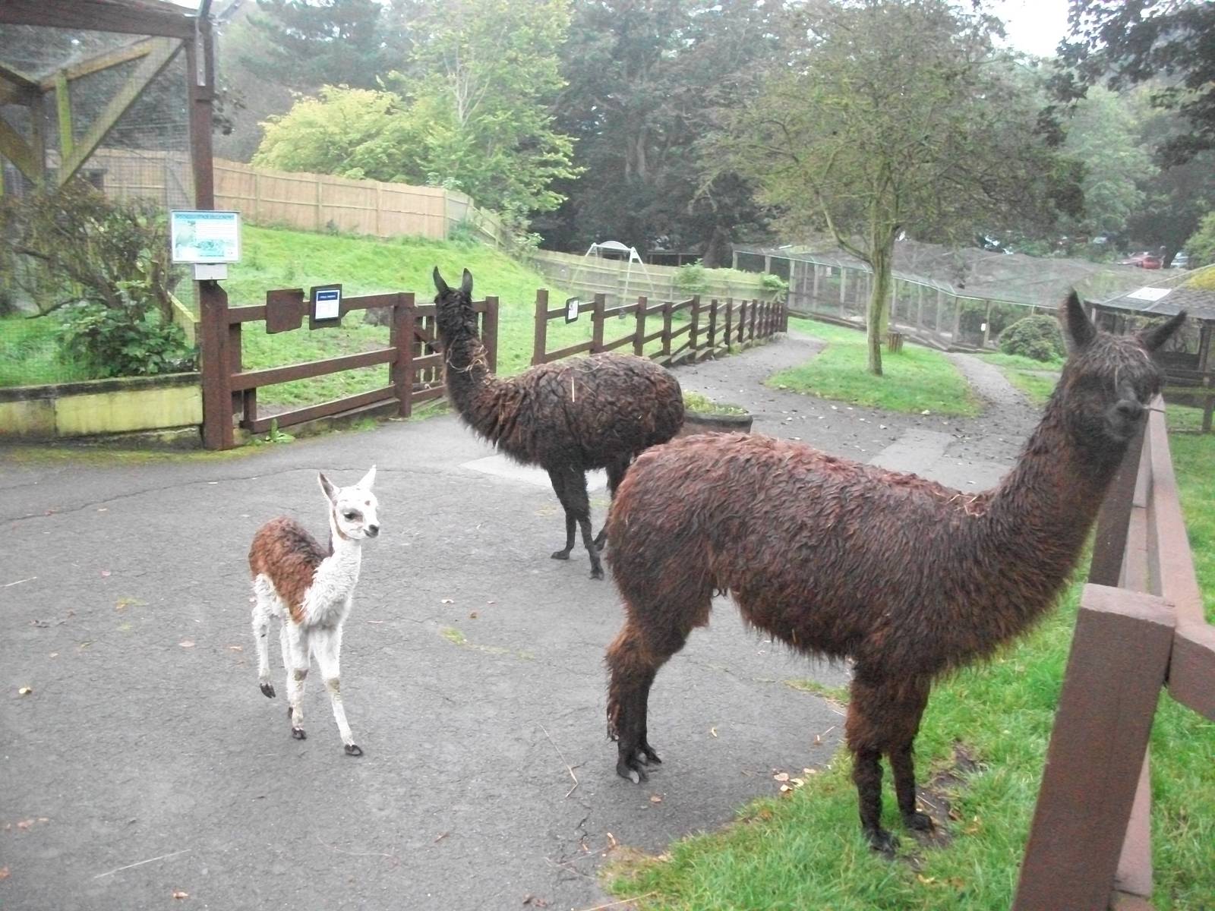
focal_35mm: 32
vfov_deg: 44.2
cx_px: 608
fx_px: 1123
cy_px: 456
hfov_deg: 56.8
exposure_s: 1/125
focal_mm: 5.7
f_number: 2.9
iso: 800
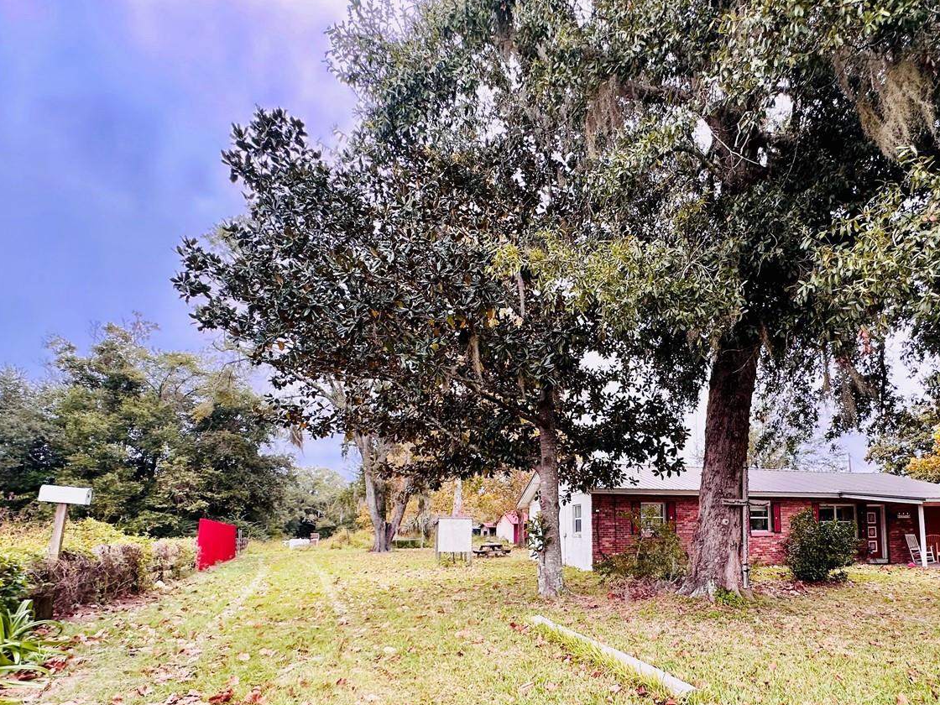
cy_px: 490
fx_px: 543
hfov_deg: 80.2
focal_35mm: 20
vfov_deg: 63.7
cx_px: 588
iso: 40
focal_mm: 2.22
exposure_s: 1/138
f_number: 2.2
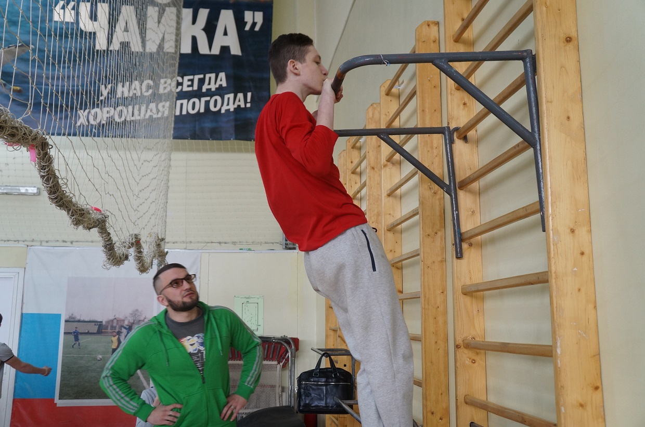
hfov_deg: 53.2
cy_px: 214
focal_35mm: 36
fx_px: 644
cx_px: 322
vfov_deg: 36.7
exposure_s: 1/60
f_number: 4
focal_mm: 24
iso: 1000
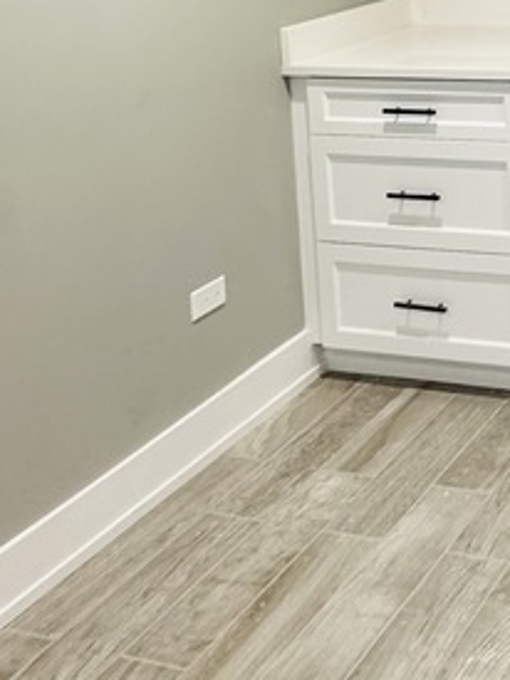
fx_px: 1081
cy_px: -119
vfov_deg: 30.2
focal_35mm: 55
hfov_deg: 23.0
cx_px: 693
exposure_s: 1/60
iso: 160
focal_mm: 2.22
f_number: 2.2
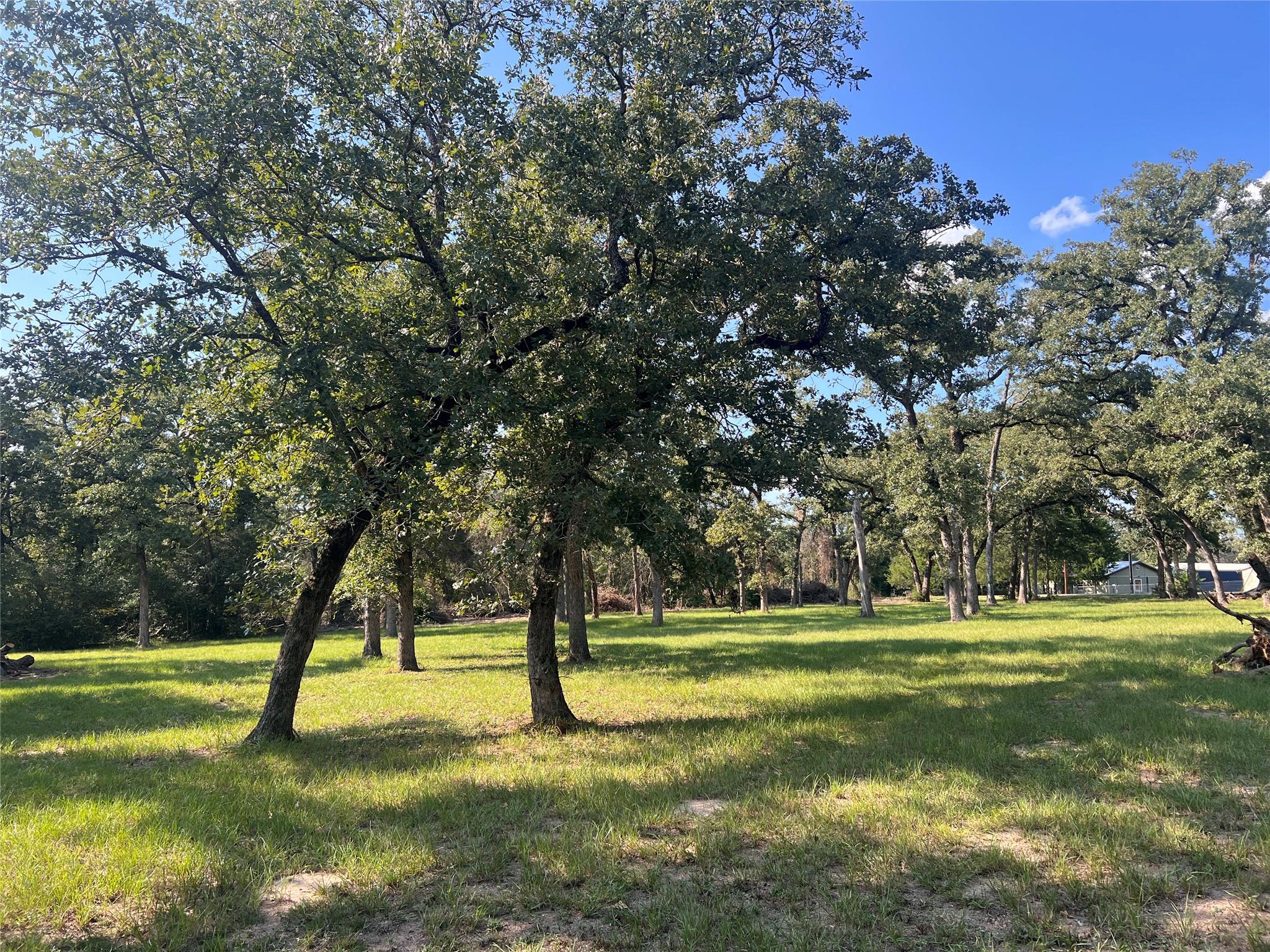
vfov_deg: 53.1
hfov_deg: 67.3
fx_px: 954
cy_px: 476
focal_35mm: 26
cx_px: 635
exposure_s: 1/957
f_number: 1.5
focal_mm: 5.7
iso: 50
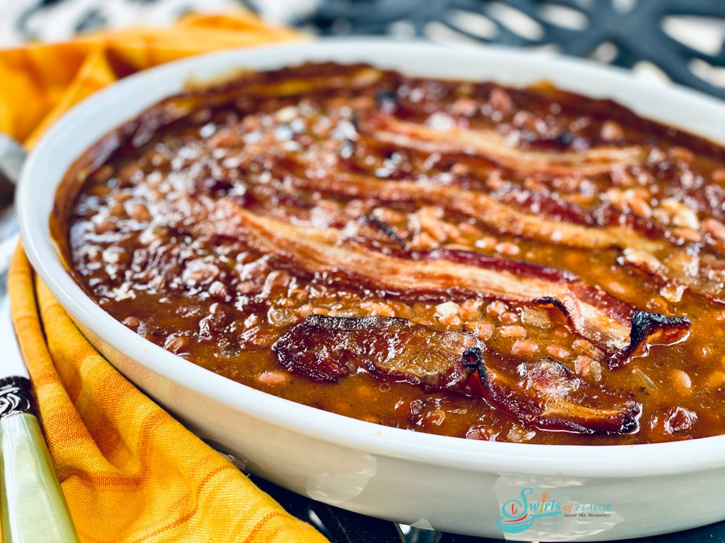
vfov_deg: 28.0
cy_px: 272
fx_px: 1089
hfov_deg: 36.8
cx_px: 362
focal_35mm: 52
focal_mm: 6
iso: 25
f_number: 2
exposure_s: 1/122
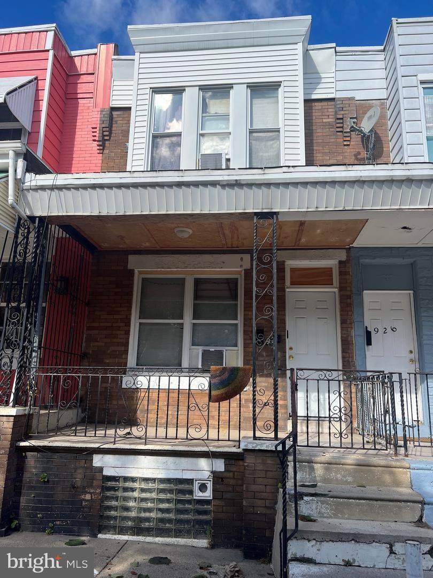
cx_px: 216
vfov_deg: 67.3
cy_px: 289
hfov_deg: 53.1
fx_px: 434
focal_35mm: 26
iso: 50
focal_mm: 5.7
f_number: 1.5
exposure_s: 1/2632
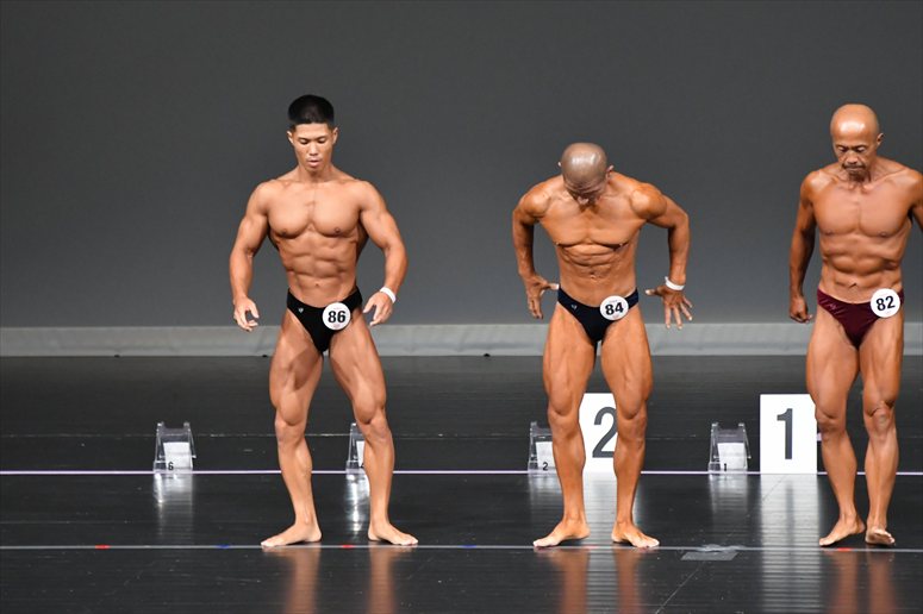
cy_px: 307
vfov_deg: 4.4
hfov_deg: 6.5
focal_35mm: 315
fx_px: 8072
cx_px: 462
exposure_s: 1/400
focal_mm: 210
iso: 5000
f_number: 5.6
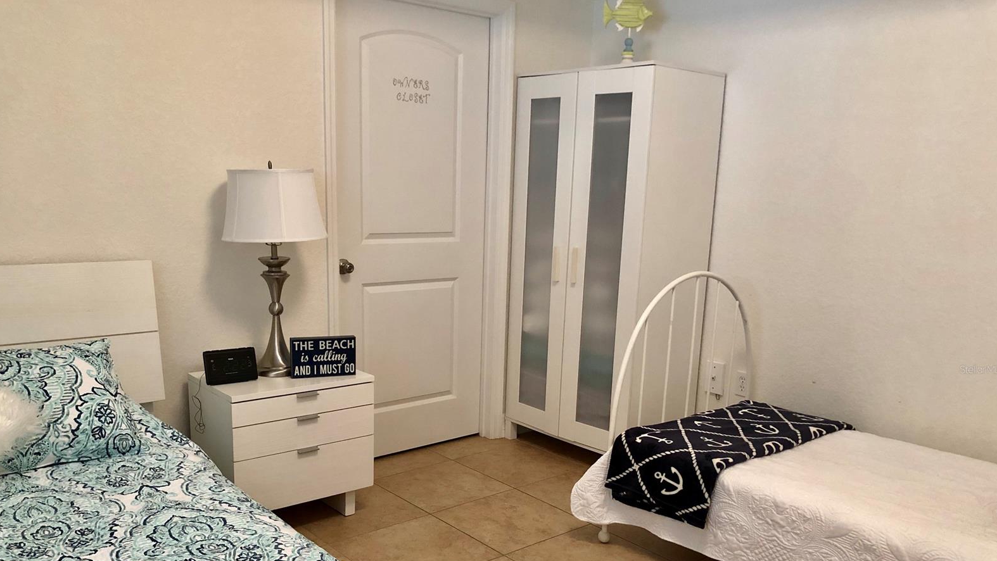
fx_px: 820
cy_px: 369
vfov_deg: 37.4
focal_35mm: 31
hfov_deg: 62.6
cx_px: 500
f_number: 1.8
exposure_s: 1/15
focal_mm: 4
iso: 64
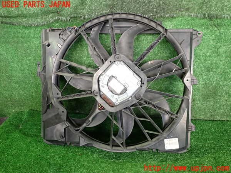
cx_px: 116
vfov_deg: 46.8
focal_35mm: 30
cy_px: 86
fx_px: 200
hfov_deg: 60.0
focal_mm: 5.4
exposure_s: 1/30
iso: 320
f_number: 2.3
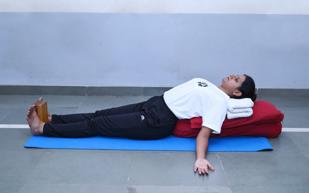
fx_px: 328
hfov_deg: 50.4
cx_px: 154
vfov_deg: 32.8
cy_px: 95
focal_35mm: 39
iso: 400
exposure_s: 1/160
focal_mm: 38
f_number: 6.3
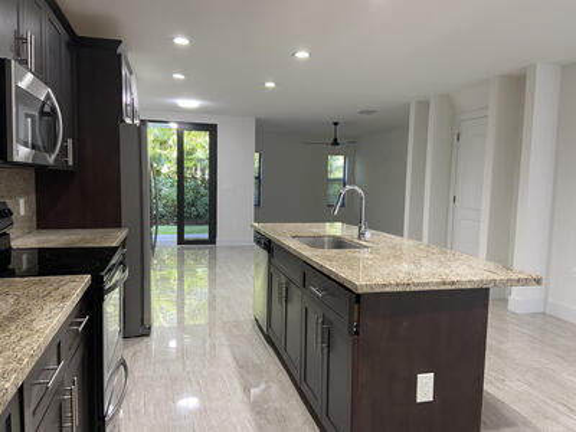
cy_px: 216
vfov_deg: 53.1
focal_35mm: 26
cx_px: 288
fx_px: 433
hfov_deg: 67.3
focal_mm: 4.25
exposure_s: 1/60
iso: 125
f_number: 1.8
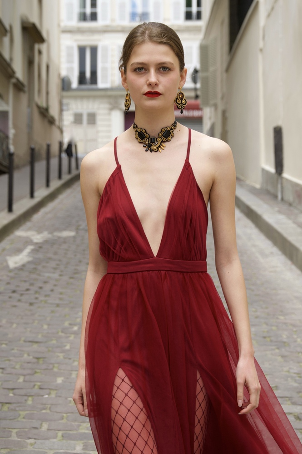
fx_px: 882
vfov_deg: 28.9
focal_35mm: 70
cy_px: 227
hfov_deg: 19.4
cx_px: 151
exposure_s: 1/400
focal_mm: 70
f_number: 6.3
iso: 800
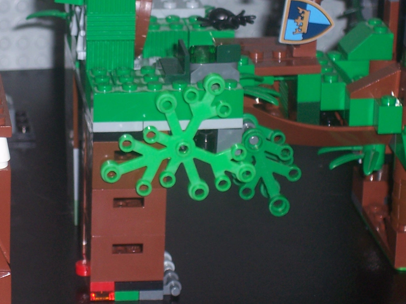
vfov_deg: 7.9
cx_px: 95
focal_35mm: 188
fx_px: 2205
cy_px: 74
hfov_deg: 10.5
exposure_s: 1/90
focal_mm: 16.8
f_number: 4.6
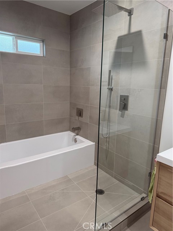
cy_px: 116
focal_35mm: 24
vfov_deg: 71.6
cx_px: 86
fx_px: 160
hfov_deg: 56.8
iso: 320
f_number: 1.78
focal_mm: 6.76
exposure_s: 1/120
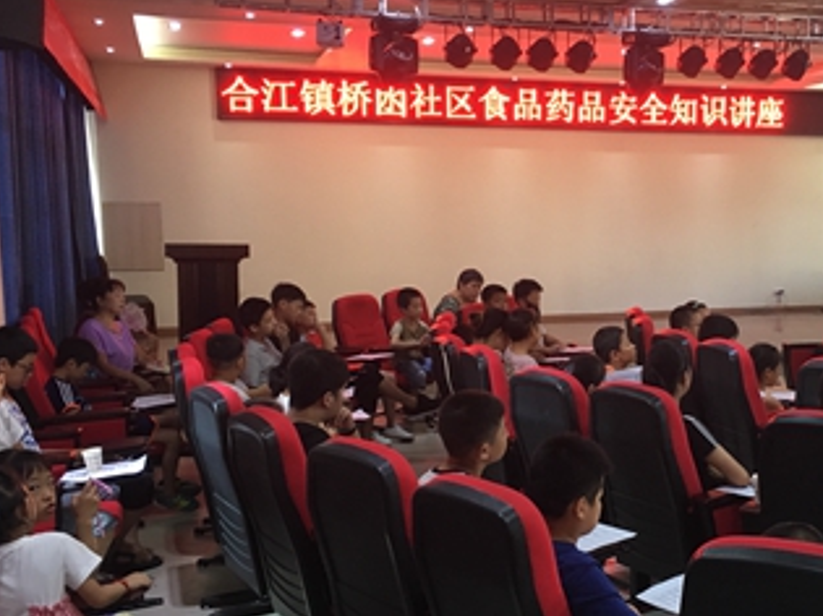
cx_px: 588
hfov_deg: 40.4
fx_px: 1093
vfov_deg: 31.4
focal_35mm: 46
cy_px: 354
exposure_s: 1/17
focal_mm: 4.15
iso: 50
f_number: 2.2
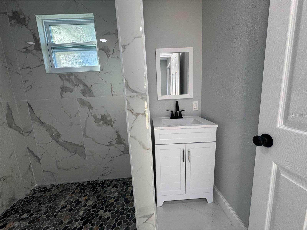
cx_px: 154
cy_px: 115
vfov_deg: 85.7
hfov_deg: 102.1
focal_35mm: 14
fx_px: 124
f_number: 2.2
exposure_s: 1/120
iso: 100
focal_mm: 2.22
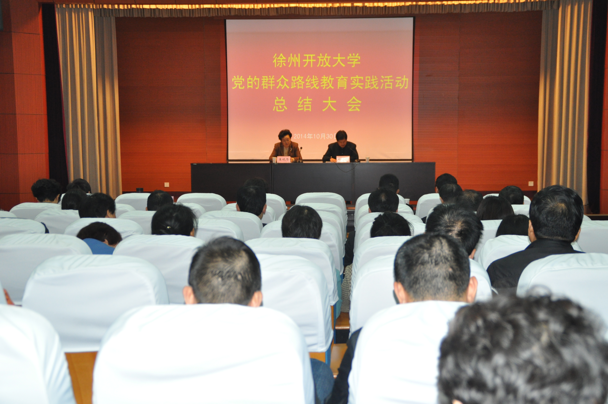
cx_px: 304
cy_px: 202
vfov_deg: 25.7
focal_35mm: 52
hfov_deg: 37.9
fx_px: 886
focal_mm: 35
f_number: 4.2
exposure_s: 1/60
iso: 800
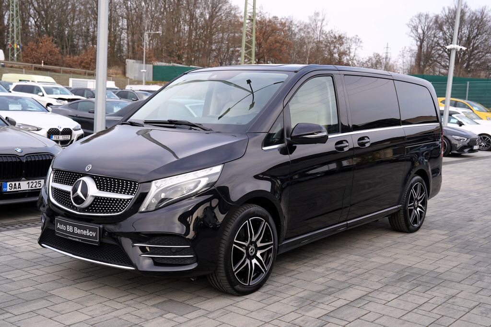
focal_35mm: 43
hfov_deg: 45.4
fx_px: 587
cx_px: 246
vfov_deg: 31.2
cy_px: 164
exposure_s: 1/160
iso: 100
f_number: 5
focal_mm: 43
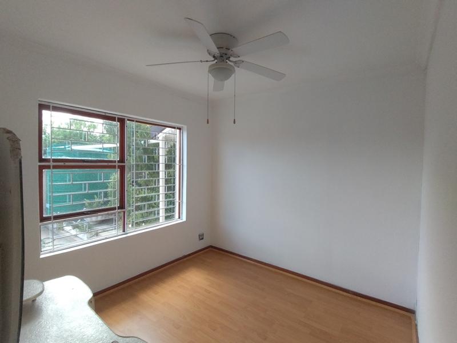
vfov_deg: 74.7
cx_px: 228
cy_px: 172
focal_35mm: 17
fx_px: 224
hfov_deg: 91.0
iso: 189
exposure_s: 1/120
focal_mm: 1.79
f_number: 2.4
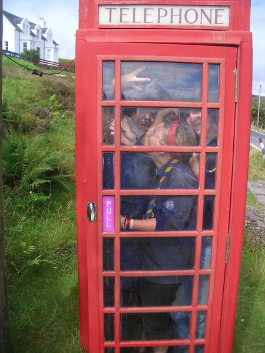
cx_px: 132
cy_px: 176
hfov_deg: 40.7
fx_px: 357
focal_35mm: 35
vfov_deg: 52.6
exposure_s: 1/640
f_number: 2.6
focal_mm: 5.8
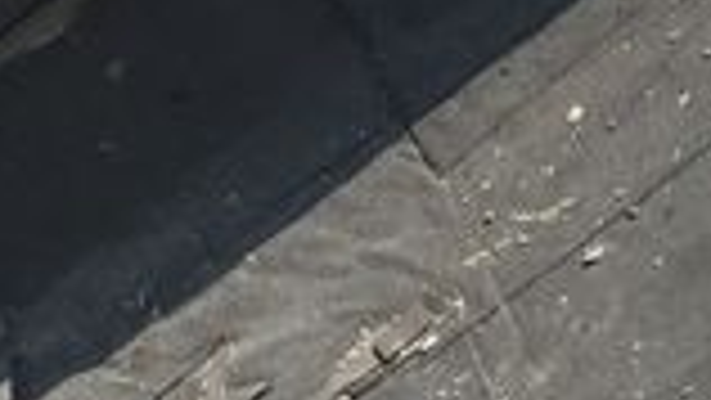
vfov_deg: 7.0
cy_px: -683
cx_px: 567
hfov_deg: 13.4
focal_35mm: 160
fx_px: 3017
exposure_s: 1/2198
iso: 32
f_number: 2.2
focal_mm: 4.15
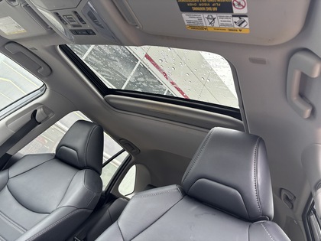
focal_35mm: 26
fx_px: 241
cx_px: 160
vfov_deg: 53.1
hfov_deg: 67.3
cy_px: 120
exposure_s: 1/121
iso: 80
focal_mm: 5.96
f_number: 1.6
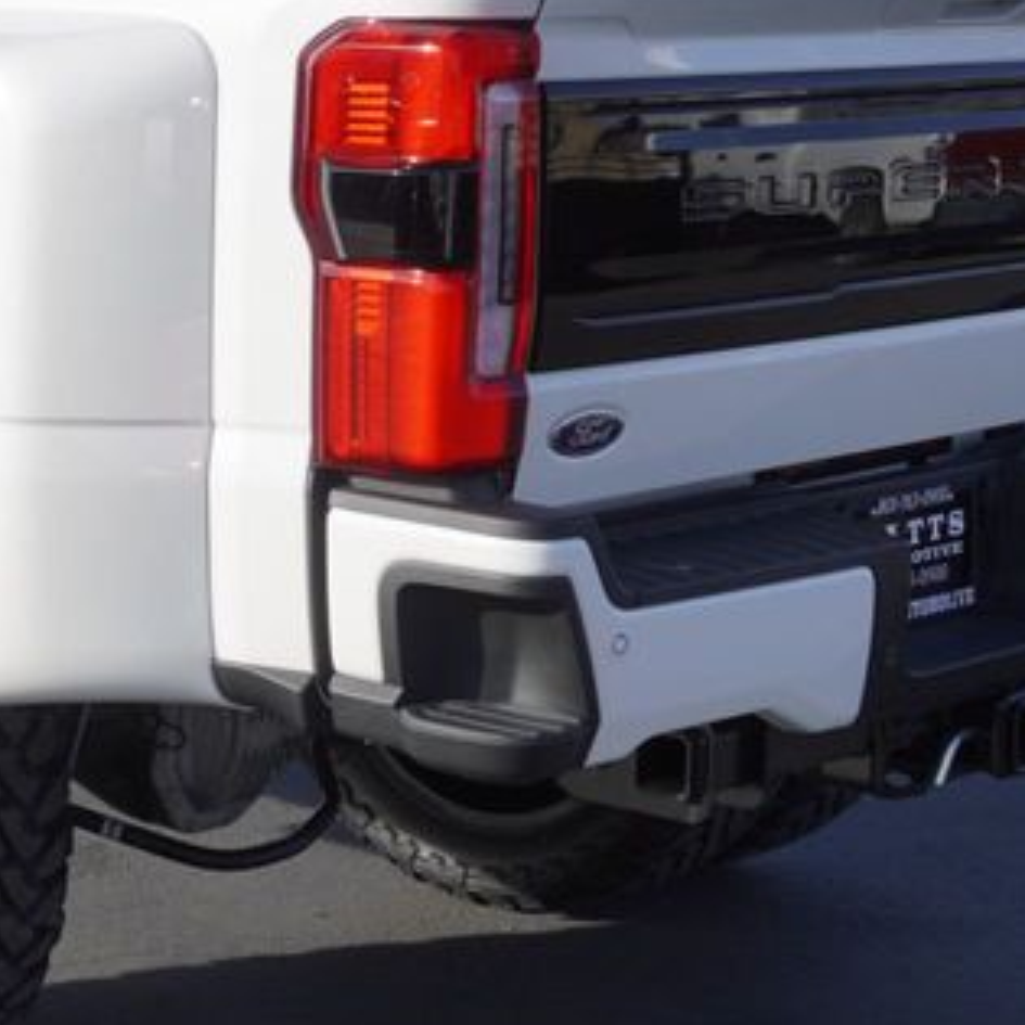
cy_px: 351
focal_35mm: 95
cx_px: -234
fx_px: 3195
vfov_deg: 18.2
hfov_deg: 17.3
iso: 100
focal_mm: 23
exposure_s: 1/125
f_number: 10
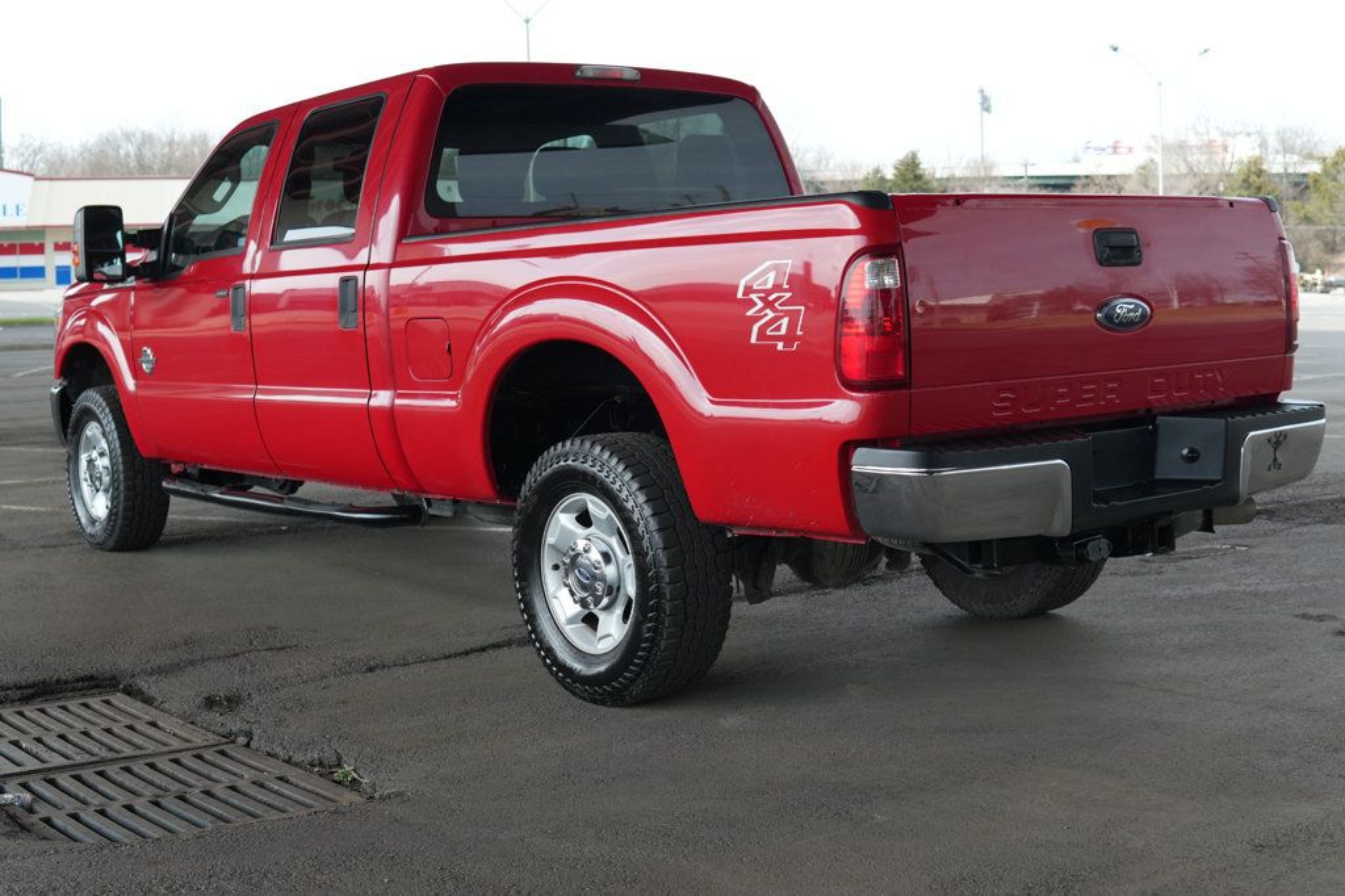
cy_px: 448
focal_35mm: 45
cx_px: 672
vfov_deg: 29.8
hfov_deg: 43.6
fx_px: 1681
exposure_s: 1/60
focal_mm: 30
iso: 400
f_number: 4
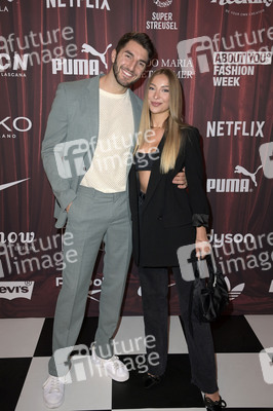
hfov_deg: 35.0
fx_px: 433
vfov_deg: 50.7
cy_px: 206
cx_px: 136
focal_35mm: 38
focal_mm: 38
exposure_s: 1/250
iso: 800
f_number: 5.6
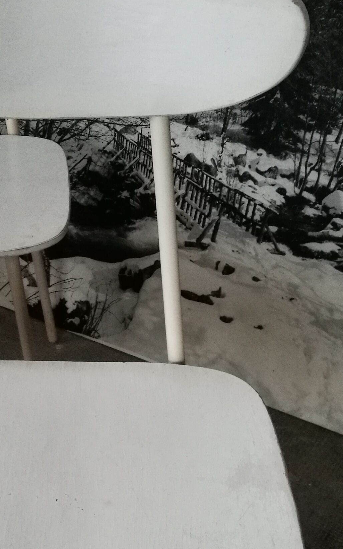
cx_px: 82
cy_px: 441
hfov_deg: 22.5
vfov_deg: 34.6
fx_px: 853
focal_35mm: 57
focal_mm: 4.5
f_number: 2.2
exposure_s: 1/24
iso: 400
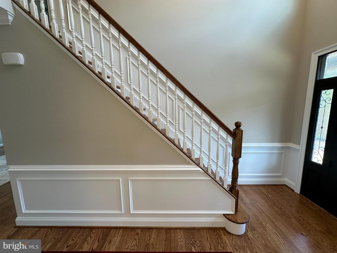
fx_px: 136
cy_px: 126
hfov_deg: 102.1
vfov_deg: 85.7
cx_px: 168
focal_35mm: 14
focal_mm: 2.22
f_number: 2.2
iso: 125
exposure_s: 1/120
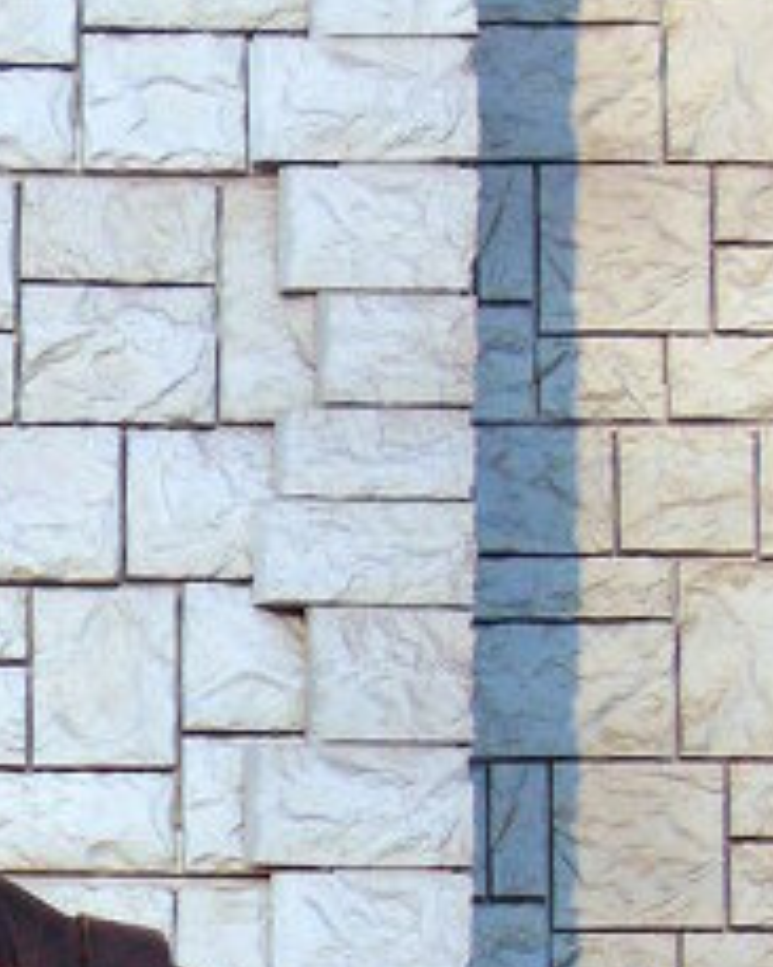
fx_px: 6925
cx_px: -342
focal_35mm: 242
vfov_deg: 7.8
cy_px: 1634
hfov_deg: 6.3
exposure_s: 1/640
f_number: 3.7
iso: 80
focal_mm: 12.8
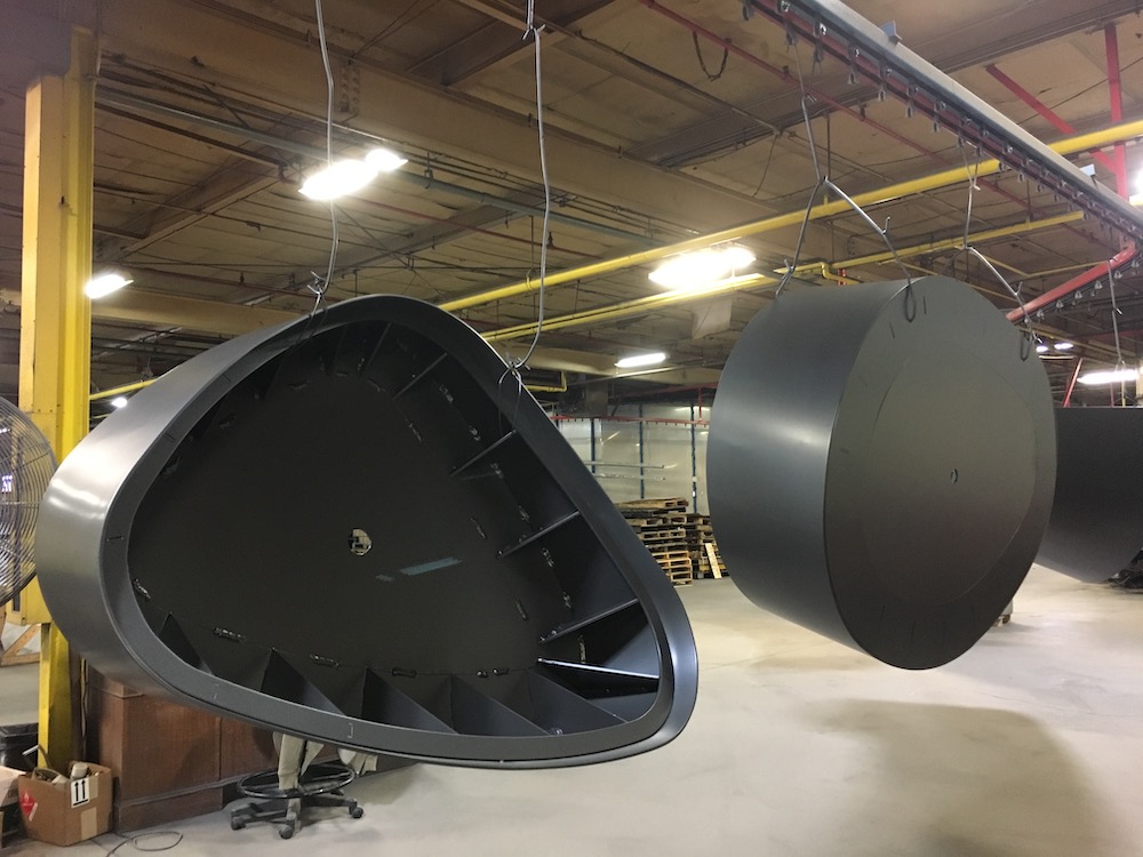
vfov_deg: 48.2
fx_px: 958
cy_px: 428
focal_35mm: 29
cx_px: 572
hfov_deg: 61.7
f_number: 2.2
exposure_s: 1/20
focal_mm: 4.15
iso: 200
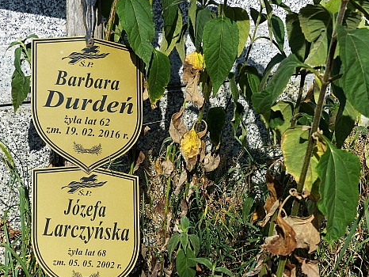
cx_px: 140
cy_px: 143
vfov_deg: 10.6
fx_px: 1493
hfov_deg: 14.1
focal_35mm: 140
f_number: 4
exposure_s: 1/1000
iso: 100
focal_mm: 18.3
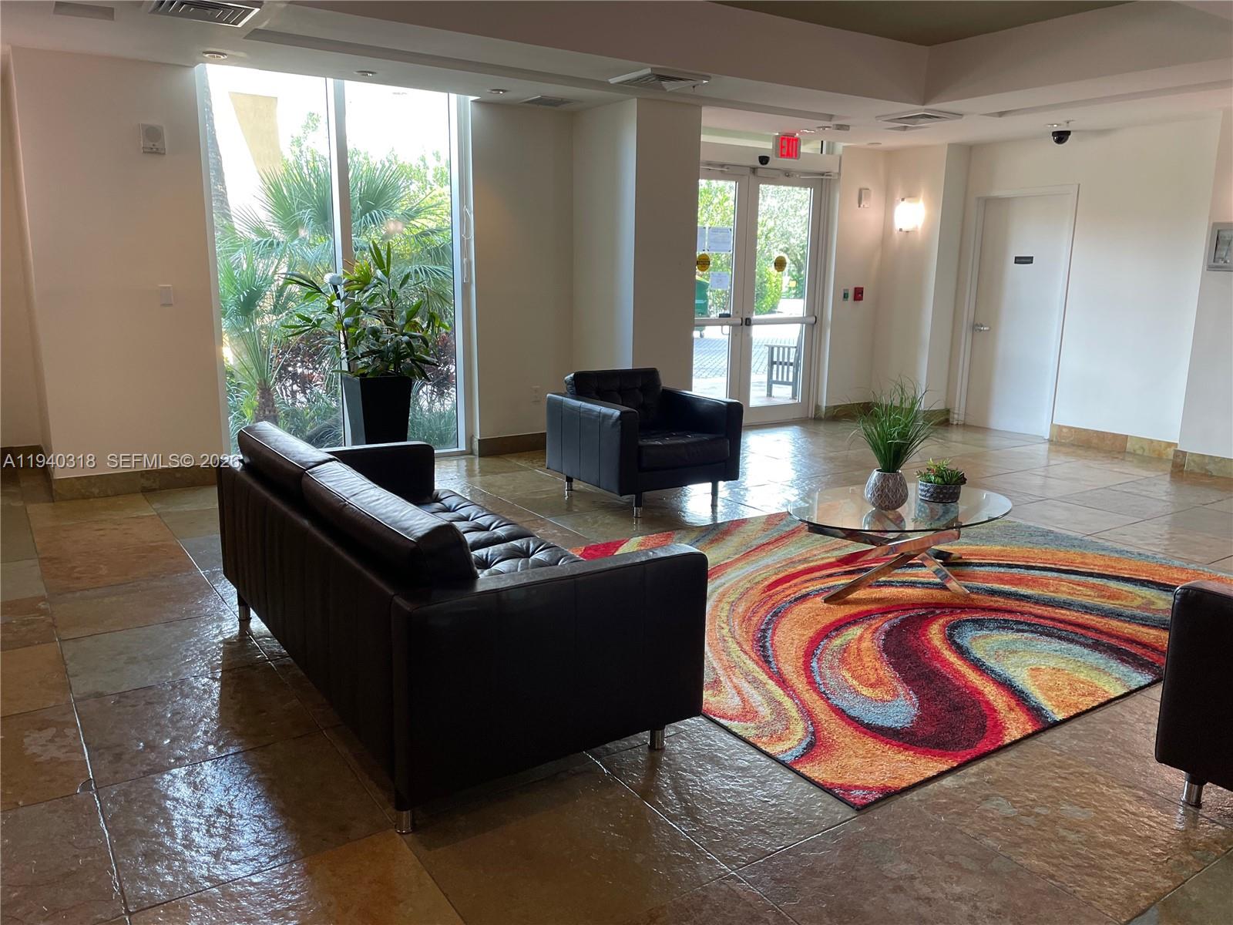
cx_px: 616
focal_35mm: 26
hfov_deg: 67.3
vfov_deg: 53.1
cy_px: 462
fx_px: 926
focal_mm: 4.2
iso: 125
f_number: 1.6
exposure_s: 1/120
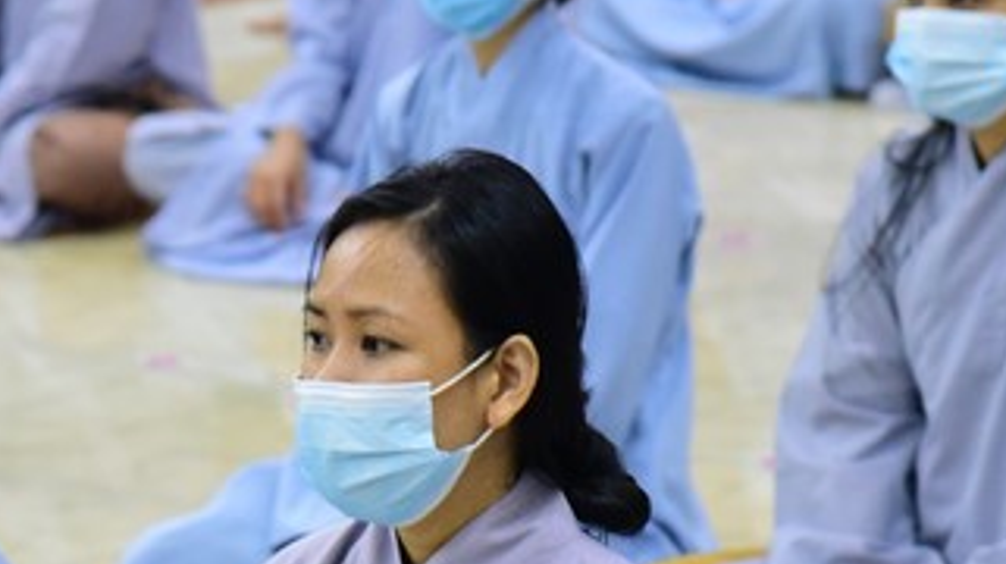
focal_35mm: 255
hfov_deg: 8.5
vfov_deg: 4.7
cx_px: 291
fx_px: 6797
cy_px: 520
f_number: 5
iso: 8000
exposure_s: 1/125
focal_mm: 120
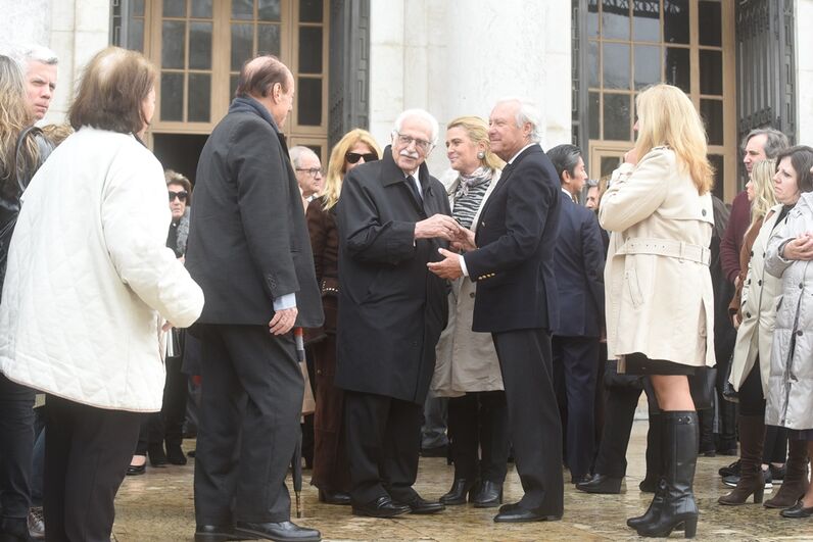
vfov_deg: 19.5
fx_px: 1581
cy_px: 271
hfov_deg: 28.8
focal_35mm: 70
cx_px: 406
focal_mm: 70
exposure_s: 1/640
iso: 800
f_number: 5.6
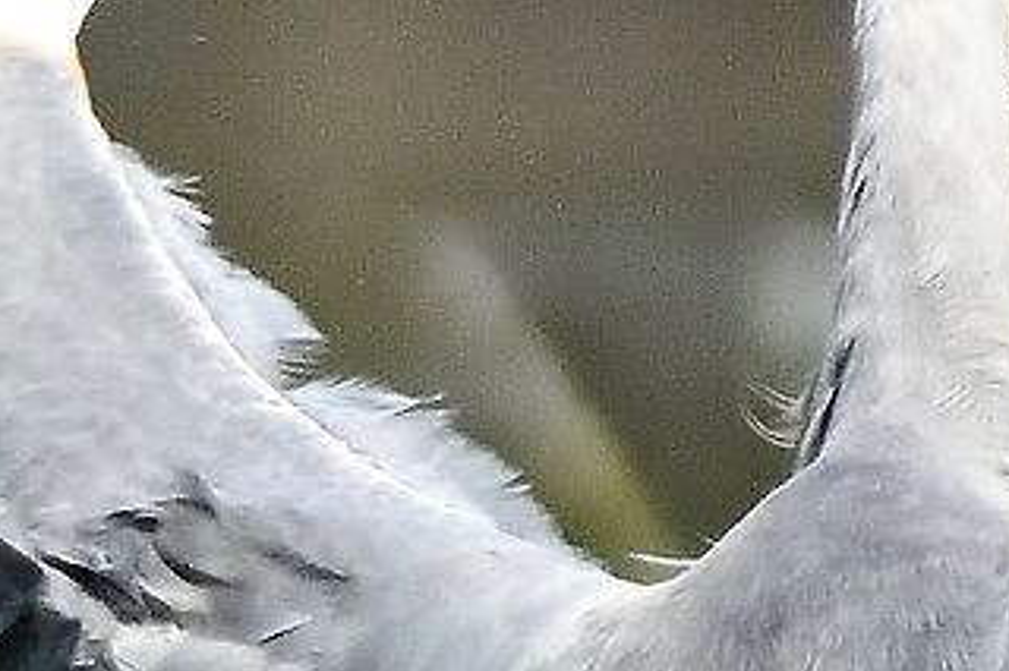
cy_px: 347
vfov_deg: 0.2
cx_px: 1151
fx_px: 189082
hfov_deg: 0.3
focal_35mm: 6750
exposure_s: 1/1600
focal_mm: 600
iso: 1400
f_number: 6.3
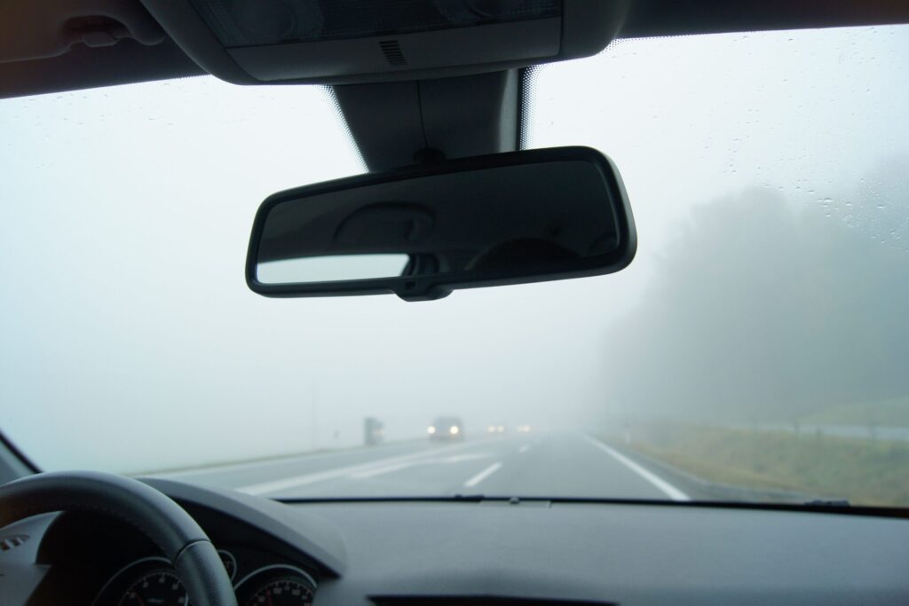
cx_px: 454
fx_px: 682
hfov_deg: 67.4
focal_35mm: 27
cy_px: 303
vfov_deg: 47.9
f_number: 4.5
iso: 200
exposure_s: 1/160
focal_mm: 18
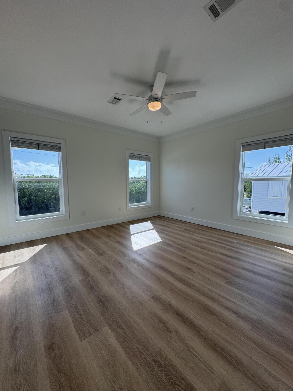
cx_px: 146
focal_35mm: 14
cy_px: 196
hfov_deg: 85.7
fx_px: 158
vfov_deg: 102.1
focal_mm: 2.22
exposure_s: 1/407
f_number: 2.2
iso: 40
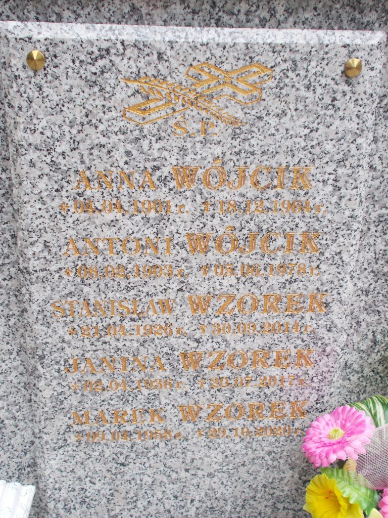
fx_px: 583
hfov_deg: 36.8
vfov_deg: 47.9
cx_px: 194
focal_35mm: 39
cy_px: 259
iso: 80
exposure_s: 1/100
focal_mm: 6.9
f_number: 3.9
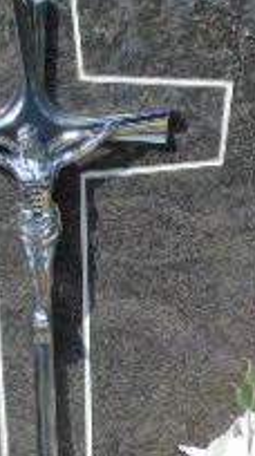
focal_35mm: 370
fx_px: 4470
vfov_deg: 5.8
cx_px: 407
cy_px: 387
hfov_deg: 3.3
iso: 80
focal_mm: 19
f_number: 4.4
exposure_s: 1/640
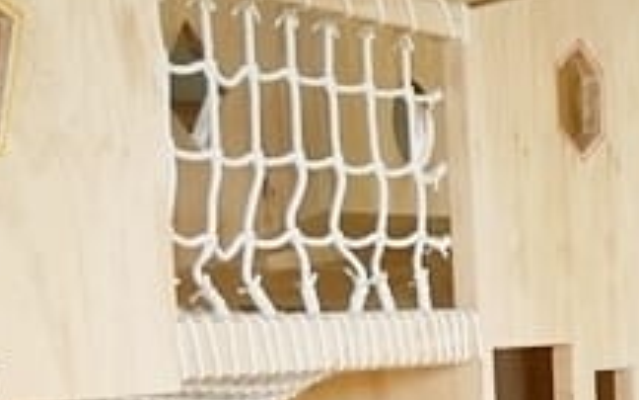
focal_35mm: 118
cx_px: 1396
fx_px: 2055
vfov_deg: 9.9
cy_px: 914
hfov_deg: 14.0
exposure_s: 1/60
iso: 200
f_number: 3.5
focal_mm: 12
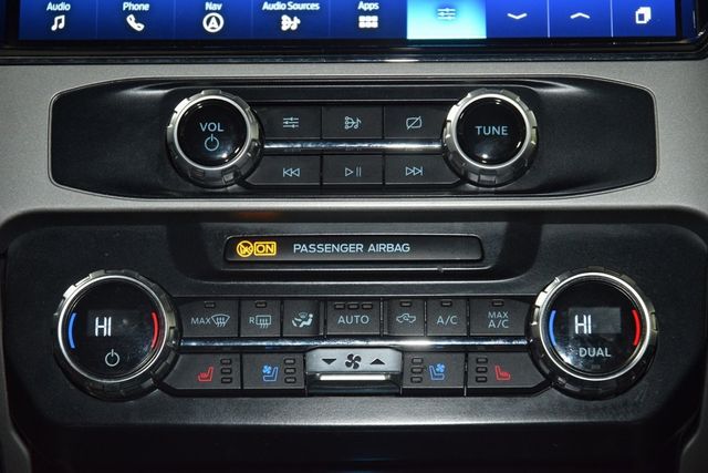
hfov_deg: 19.5
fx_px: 2065
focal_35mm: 105
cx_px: 354
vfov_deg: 13.0
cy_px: 236
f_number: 4.5
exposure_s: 1/30
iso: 1100
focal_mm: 70
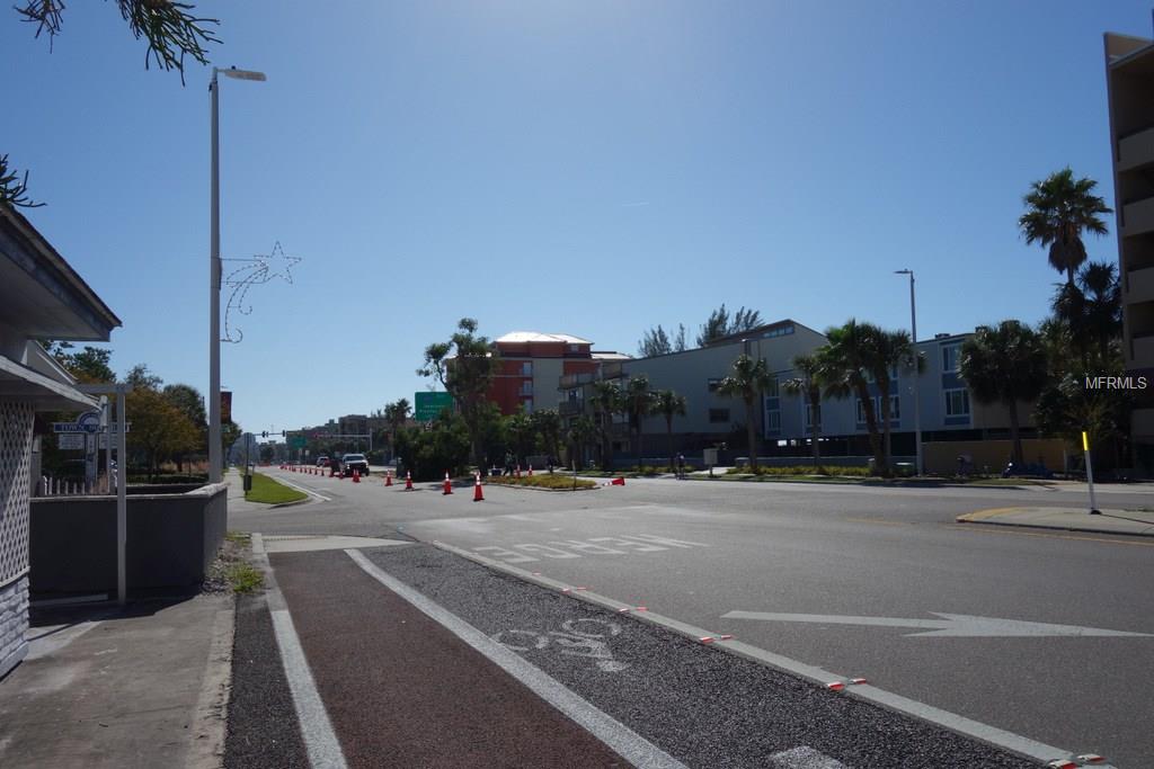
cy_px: 384
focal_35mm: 28
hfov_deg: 65.5
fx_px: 898
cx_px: 577
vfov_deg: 46.4
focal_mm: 10.4
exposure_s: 1/800
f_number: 7.1
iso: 125
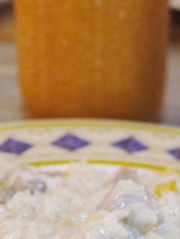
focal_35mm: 101
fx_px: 699
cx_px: 102
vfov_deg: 19.0
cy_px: 224
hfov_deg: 14.7
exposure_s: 1/20
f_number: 2.5
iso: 400
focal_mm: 14
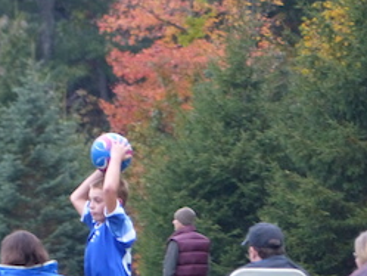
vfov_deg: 1.9
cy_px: 164
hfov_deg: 2.5
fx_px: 8305
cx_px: 2
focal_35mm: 783
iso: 400
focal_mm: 65.8
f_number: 2.8
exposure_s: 1/250
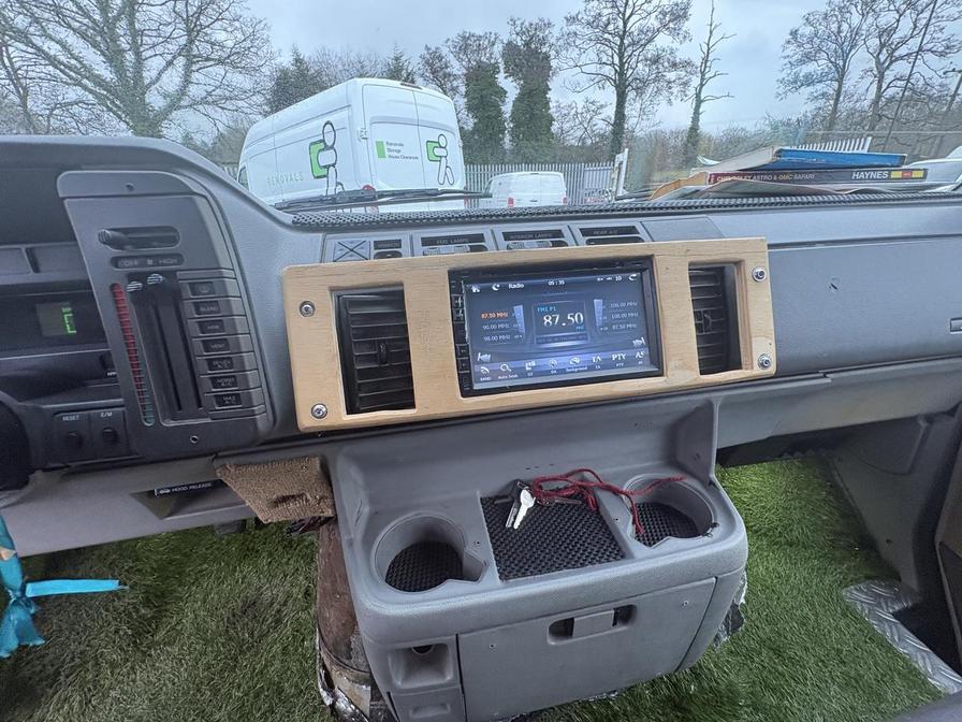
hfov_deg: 102.1
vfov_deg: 85.7
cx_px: 481
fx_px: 389
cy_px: 361
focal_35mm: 14
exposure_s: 1/73
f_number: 2.2
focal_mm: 2.22
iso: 200
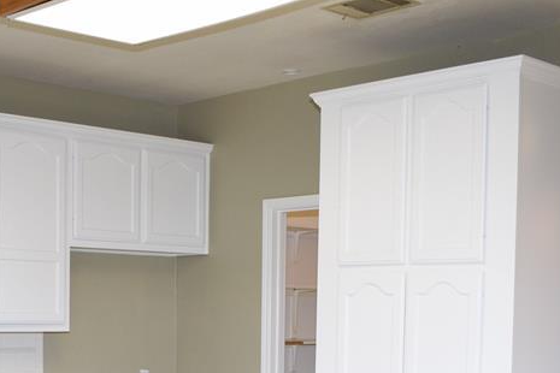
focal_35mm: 66
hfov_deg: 30.2
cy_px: 390
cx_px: 169
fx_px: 1027
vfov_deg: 19.9
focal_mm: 20
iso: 400
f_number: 4.5
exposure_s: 1/80
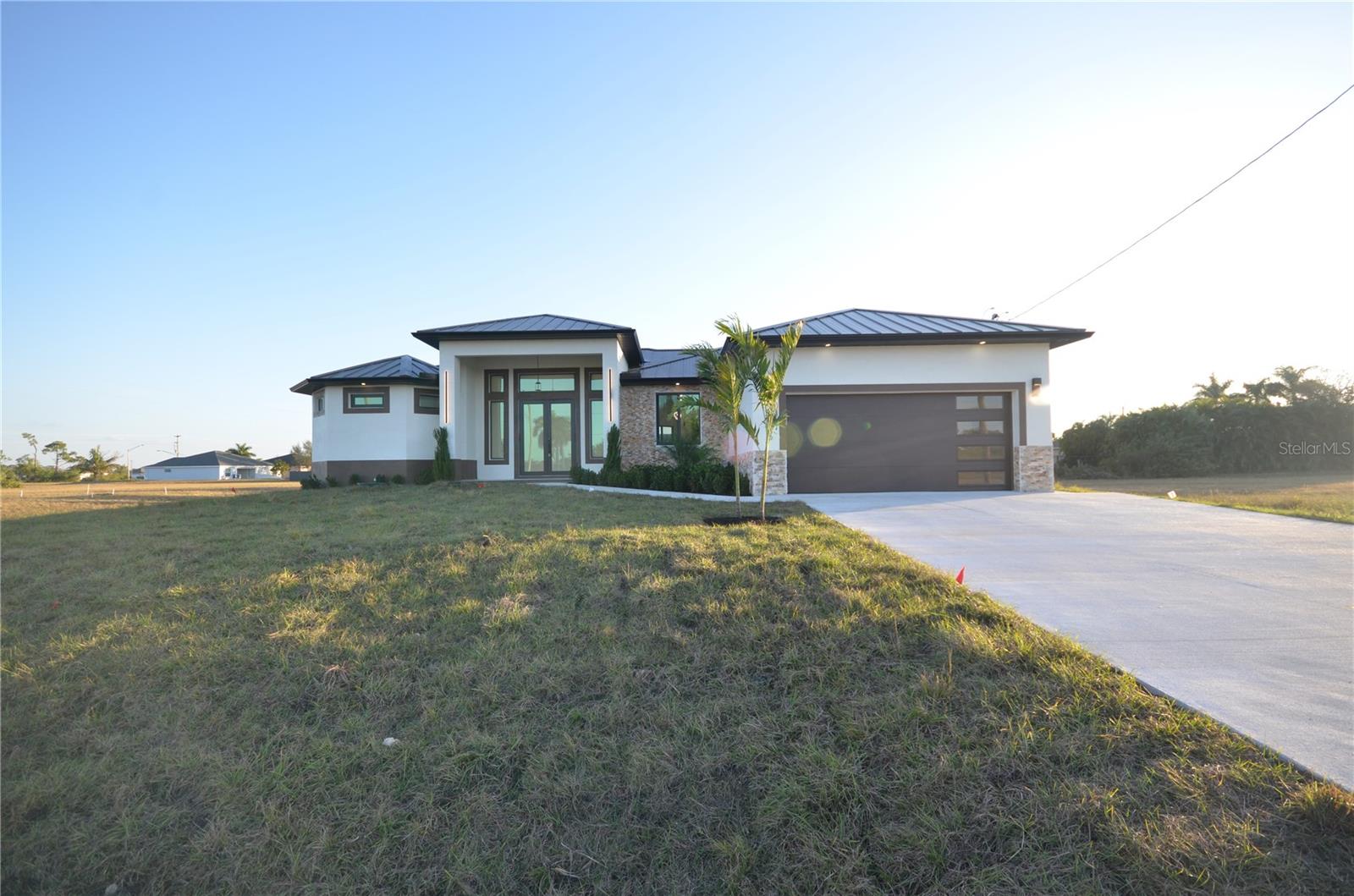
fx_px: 563
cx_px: 677
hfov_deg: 100.5
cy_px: 448
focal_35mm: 15
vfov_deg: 77.0
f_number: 6.3
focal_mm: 10
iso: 200
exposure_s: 1/160
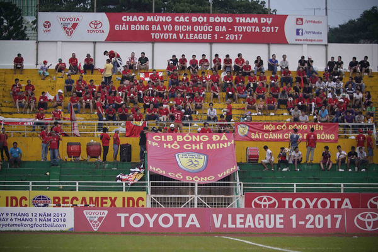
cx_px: 189
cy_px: 126
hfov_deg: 9.8
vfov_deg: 6.5
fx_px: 2205
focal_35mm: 210
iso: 320
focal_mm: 140
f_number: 1.4
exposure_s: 1/1000
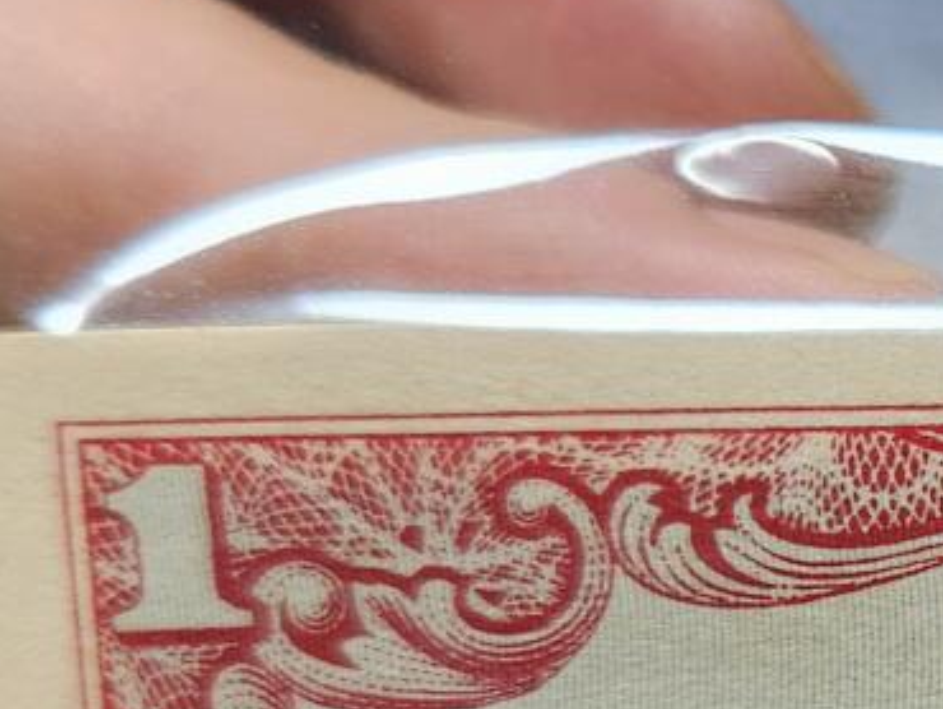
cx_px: 1251
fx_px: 2372
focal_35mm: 87
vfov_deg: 16.7
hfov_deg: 20.4
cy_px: 691
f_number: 1.8
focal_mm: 5.4
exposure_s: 1/50
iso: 500
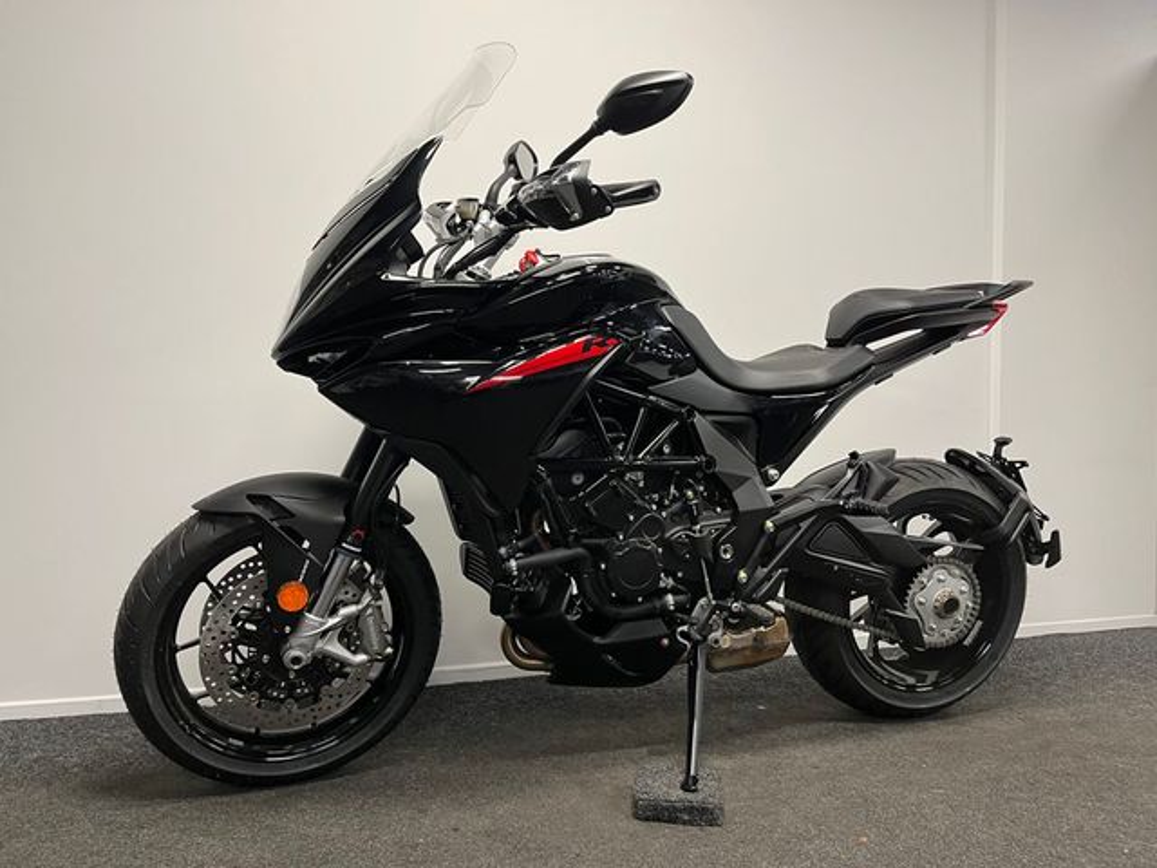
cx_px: 578
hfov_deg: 67.3
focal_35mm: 26
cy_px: 434
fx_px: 869
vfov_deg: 53.1
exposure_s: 1/50
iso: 100
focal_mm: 5.1
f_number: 1.6
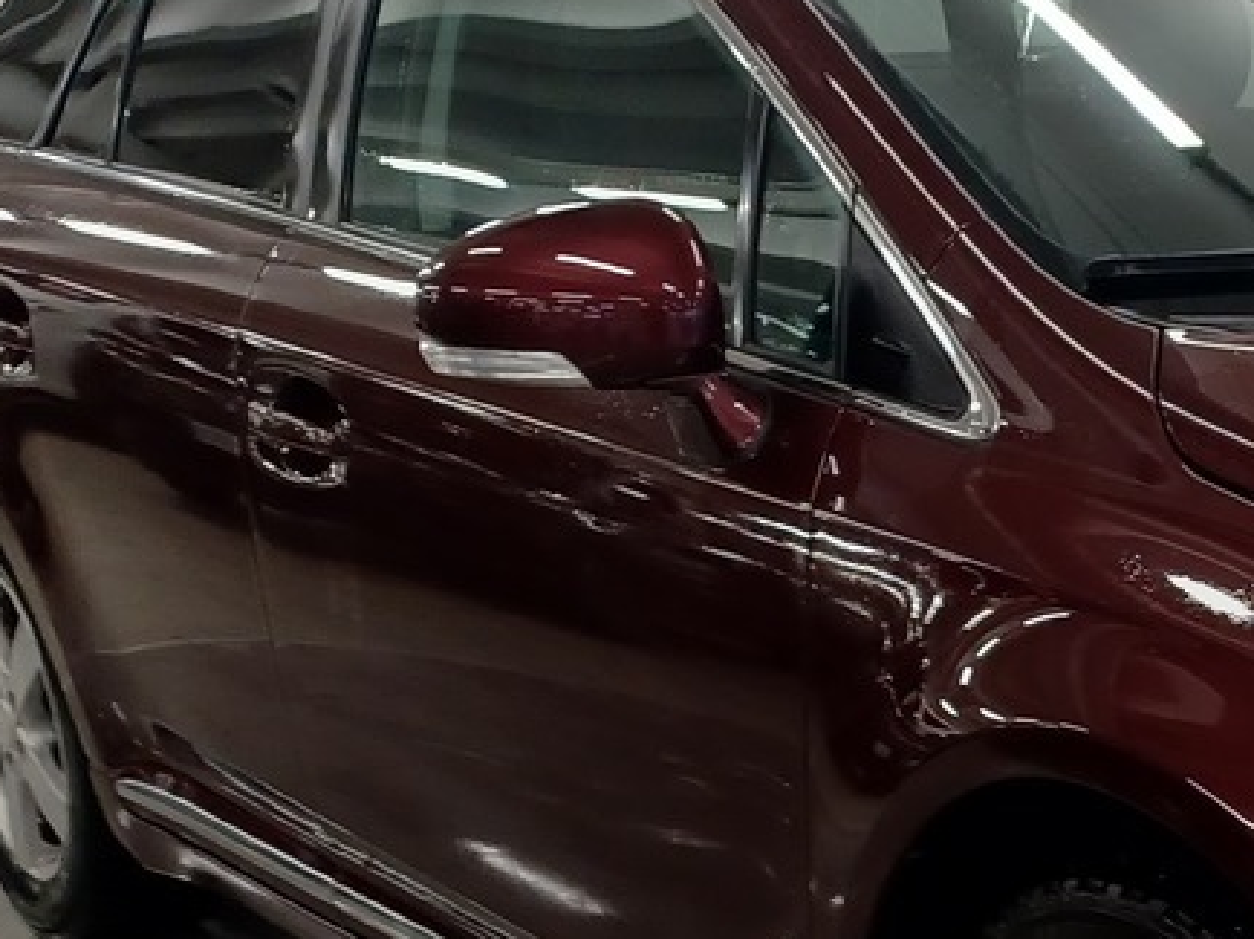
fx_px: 3005
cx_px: 1505
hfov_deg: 21.8
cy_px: 893
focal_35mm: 83
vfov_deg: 17.4
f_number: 1.8
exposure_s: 1/33
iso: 320
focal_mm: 4.6
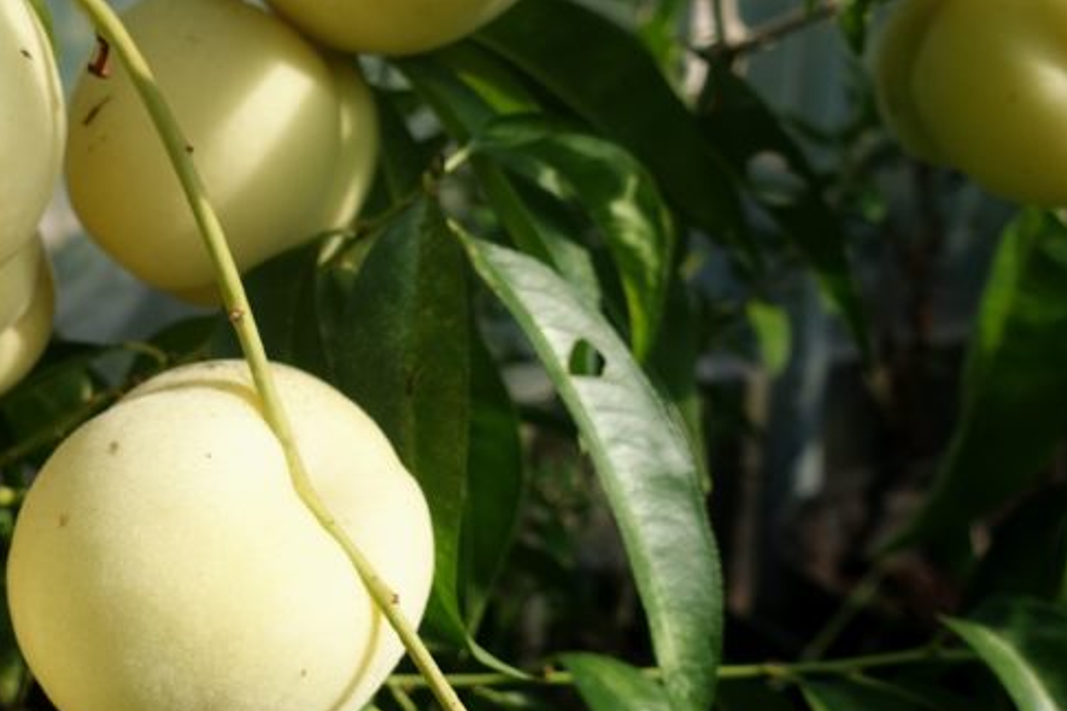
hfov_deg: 35.6
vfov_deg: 25.5
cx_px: 139
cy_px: 325
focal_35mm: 53
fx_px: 1570
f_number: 4
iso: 125
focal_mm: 8.8
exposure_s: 1/200
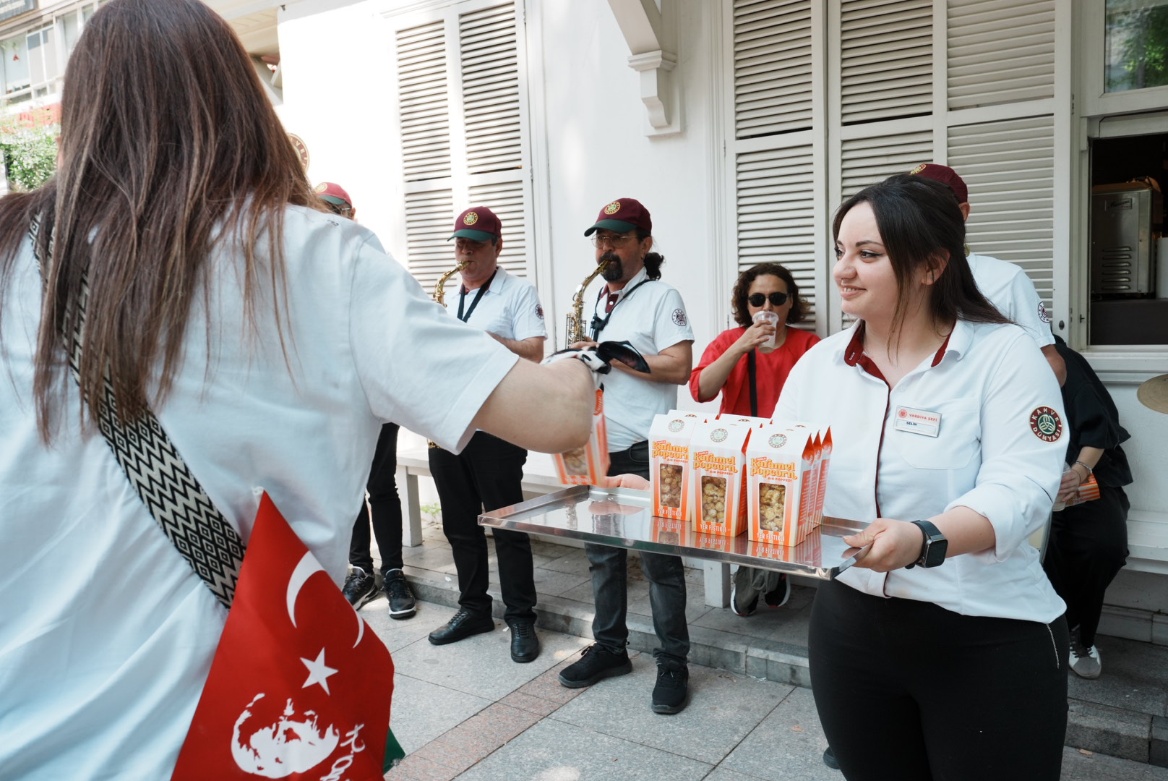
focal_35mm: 30
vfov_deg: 43.7
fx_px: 974
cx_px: 584
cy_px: 390
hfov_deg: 61.9
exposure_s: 1/250
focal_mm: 30
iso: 500
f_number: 9
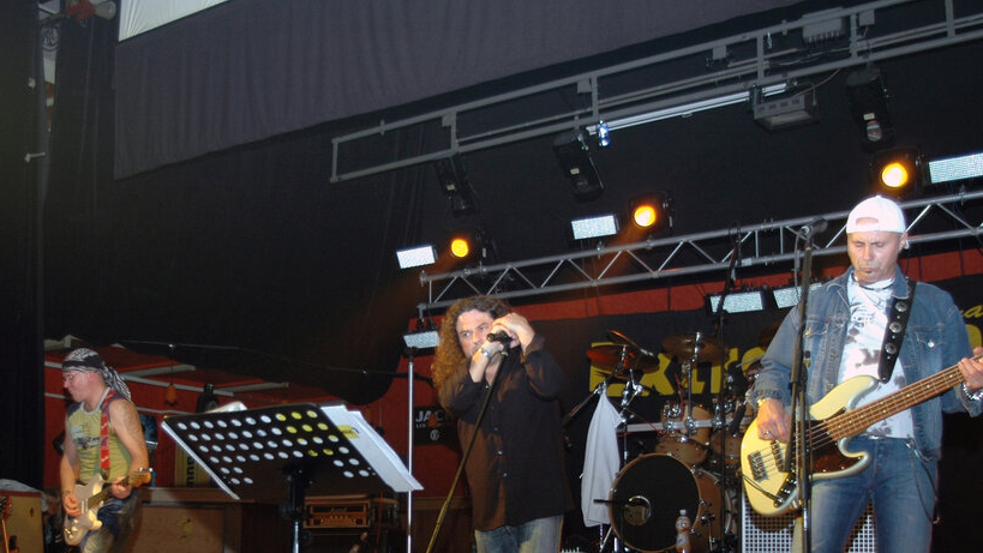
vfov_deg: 25.3
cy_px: 477
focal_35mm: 46
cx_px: 388
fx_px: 1199
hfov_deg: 44.3
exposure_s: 1/60
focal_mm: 20
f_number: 4.5
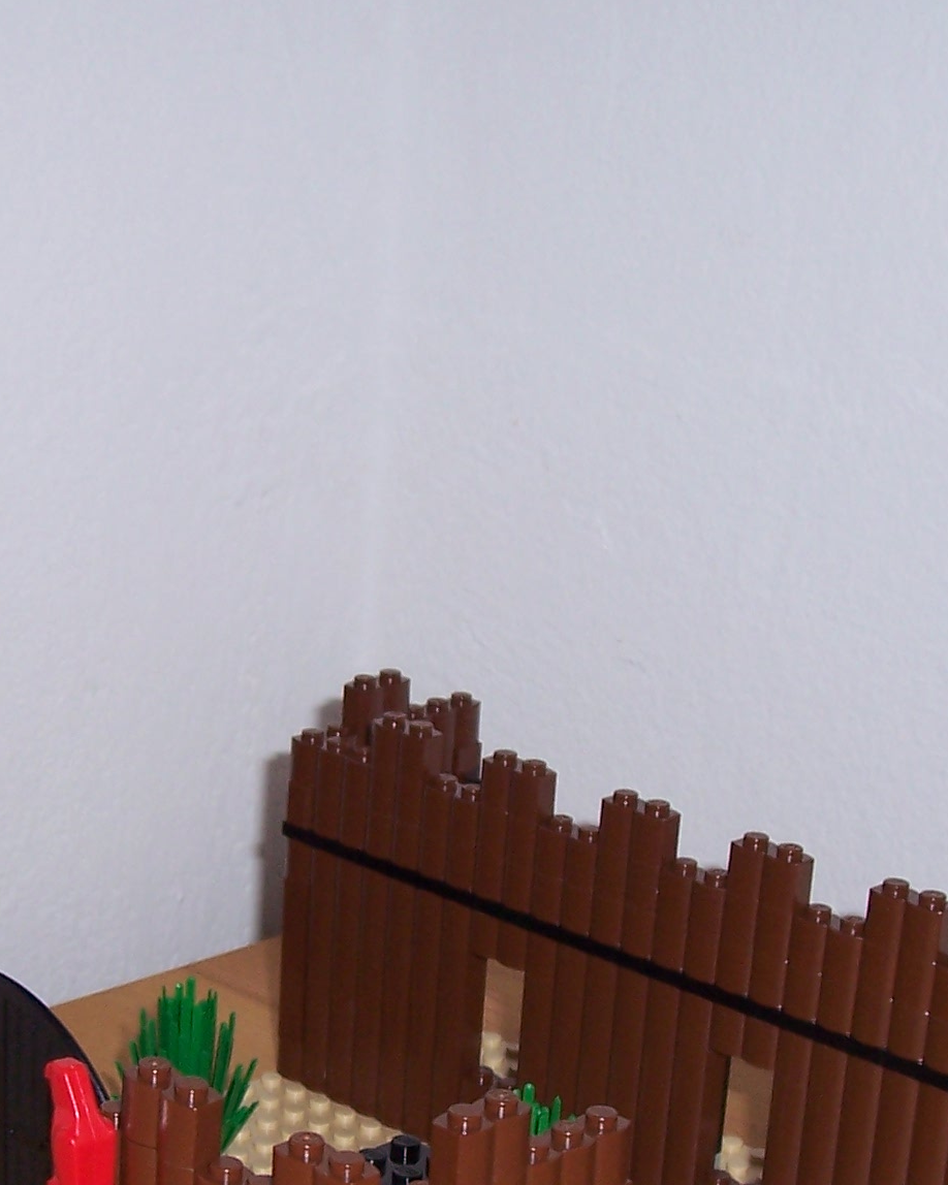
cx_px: 294
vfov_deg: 25.4
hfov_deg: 20.6
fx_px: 2596
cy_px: 921
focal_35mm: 74
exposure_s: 1/60
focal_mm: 5.6
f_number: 2.7
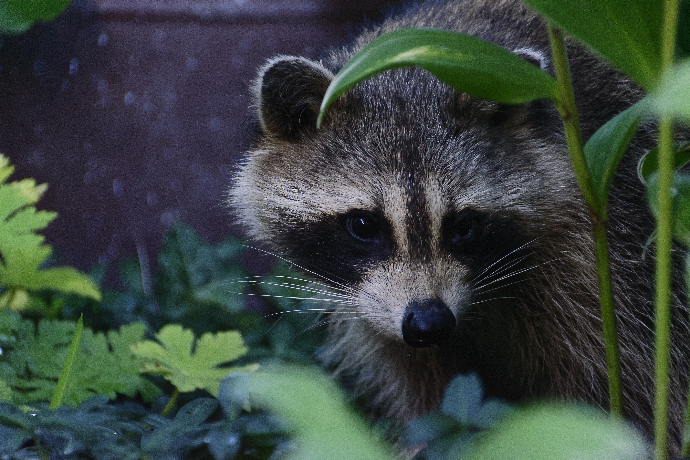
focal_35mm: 450
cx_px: 345
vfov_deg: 3.1
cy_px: 230
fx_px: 8624
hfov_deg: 4.6
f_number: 5.6
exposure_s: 1/250
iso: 3200
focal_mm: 300
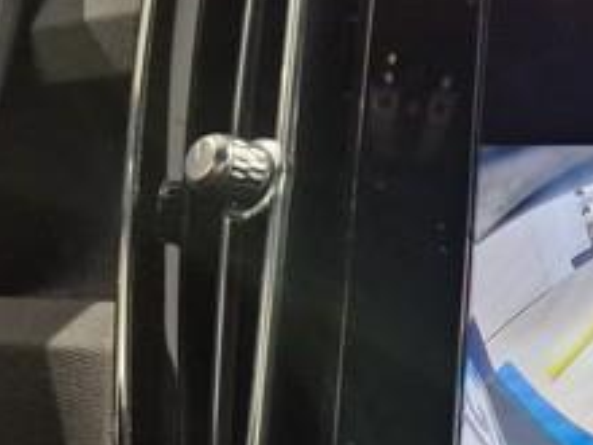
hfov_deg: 25.4
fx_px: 1148
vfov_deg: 21.9
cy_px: 280
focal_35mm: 67
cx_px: 747
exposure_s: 1/100
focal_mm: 5.4
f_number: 1.8
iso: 500
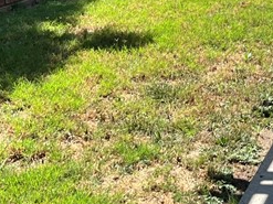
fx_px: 851
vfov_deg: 12.9
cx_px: 429
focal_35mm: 108
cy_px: -115
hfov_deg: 16.4
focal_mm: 5.1
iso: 50
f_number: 1.6
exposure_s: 1/1672
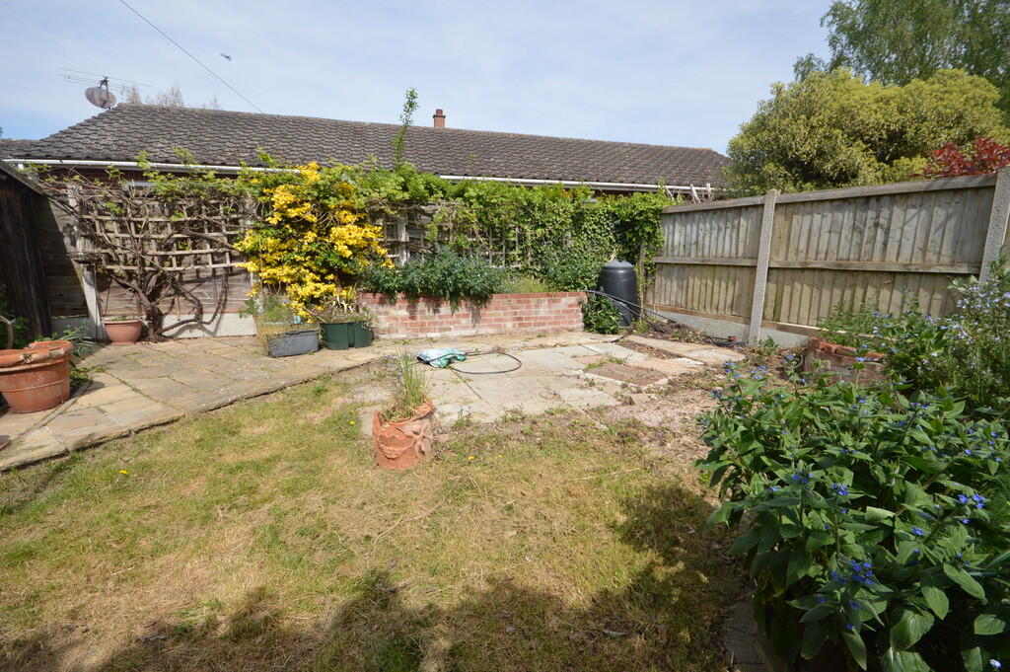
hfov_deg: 100.4
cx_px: 505
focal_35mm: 15
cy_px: 336
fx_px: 420
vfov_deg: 77.2
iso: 100
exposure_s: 1/200
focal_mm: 10
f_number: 9
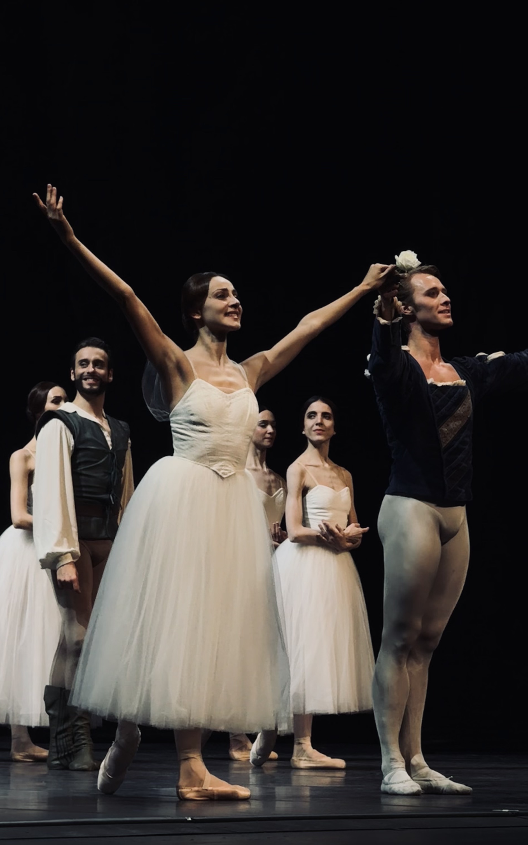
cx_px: 368
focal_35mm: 170
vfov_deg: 12.3
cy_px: 313
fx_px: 3913
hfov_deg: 7.7
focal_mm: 15.66
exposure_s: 1/100
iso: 80
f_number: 2.8
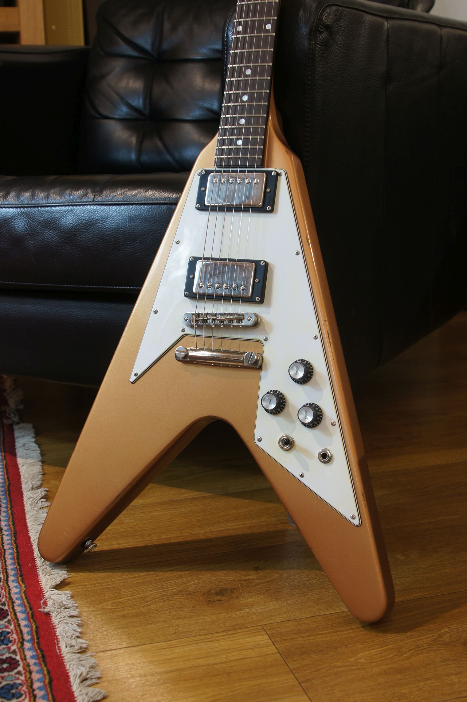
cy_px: 351
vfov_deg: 37.9
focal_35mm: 52
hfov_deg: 25.7
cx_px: 234
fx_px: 1024
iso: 100
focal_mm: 35
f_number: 6.3
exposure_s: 1/3
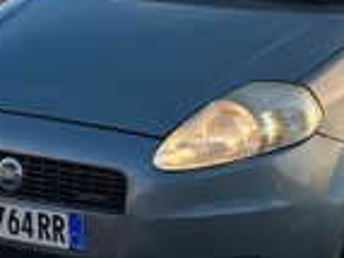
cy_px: -58
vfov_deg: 11.9
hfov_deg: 16.1
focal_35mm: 121
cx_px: 301
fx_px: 1201
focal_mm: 6.86
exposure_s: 1/2469
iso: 80
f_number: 1.78
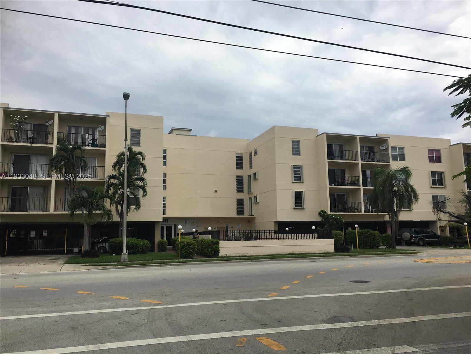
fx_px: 395
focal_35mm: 29
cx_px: 236
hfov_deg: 61.7
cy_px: 177
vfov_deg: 48.2
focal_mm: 4.15
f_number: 2.2
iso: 25
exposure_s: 1/2481
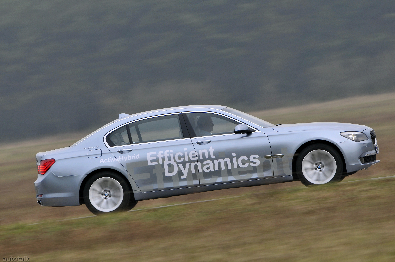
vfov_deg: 2.4
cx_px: 198
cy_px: 131
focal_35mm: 570
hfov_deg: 3.6
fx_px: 6247
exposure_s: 1/80
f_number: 8
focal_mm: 380
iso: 200
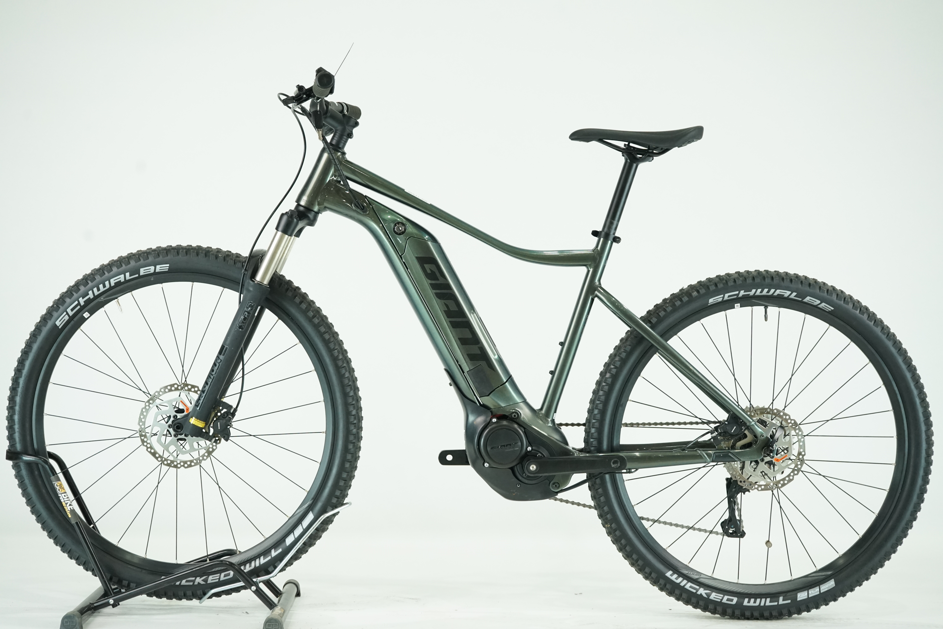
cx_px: 472
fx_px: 1467
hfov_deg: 35.6
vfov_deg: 24.2
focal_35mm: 56
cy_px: 314
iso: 2500
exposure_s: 1/200
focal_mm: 56
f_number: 6.3
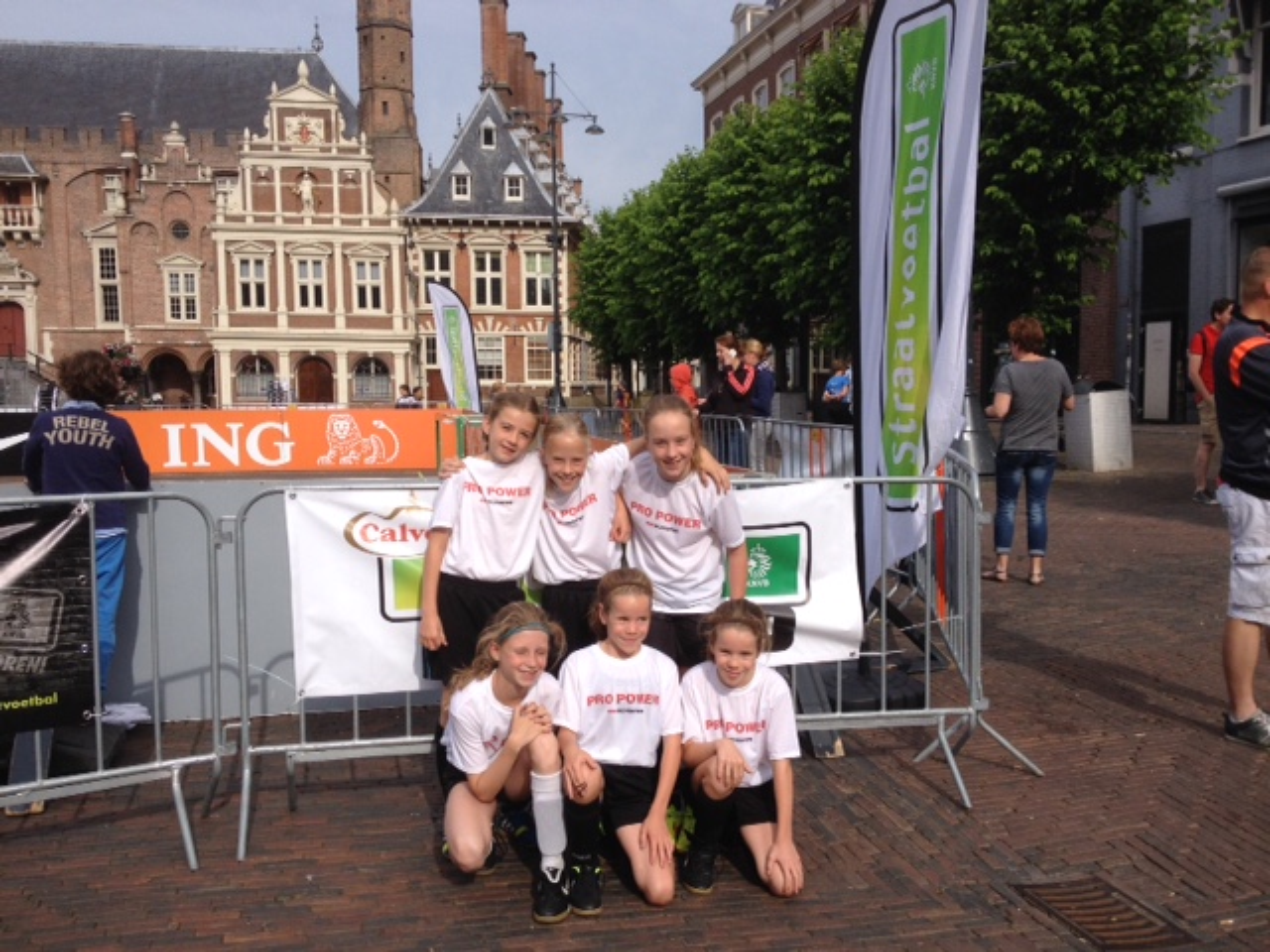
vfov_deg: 40.7
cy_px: 476
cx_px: 635
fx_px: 1284
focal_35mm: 35
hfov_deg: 52.6
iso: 50
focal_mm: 4.28
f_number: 2.4
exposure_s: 1/1453
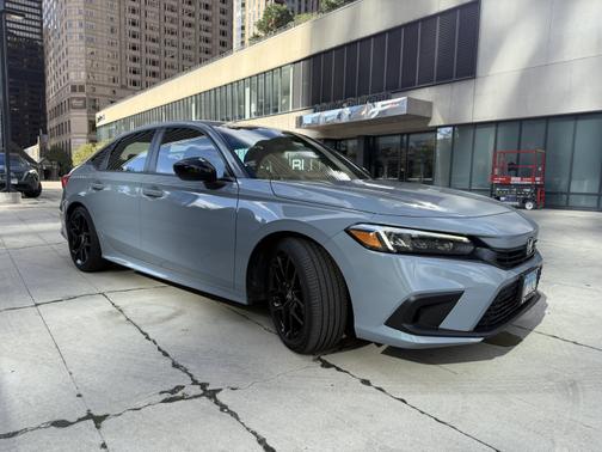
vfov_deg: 56.8
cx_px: 301
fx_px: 417
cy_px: 226
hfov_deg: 71.6
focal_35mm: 24
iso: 100
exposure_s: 1/1410
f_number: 1.78
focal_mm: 6.76
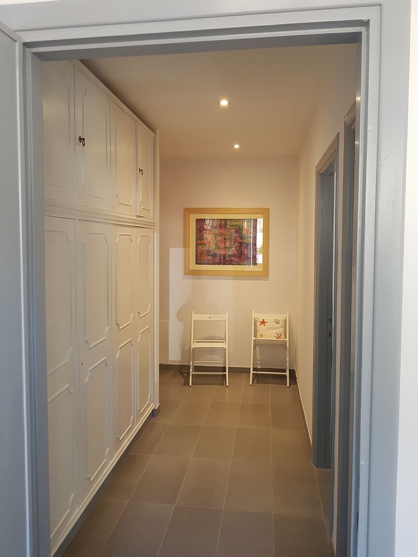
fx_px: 419
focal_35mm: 26
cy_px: 278
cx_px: 209
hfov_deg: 53.1
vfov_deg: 67.3
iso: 160
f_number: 1.7
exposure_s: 1/50
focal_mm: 4.2
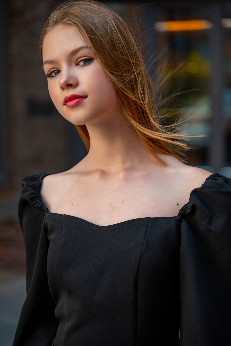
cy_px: 173
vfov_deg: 17.1
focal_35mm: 120
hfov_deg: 11.4
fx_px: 1153
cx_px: 116
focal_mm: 120
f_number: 4
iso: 160
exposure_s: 1/400
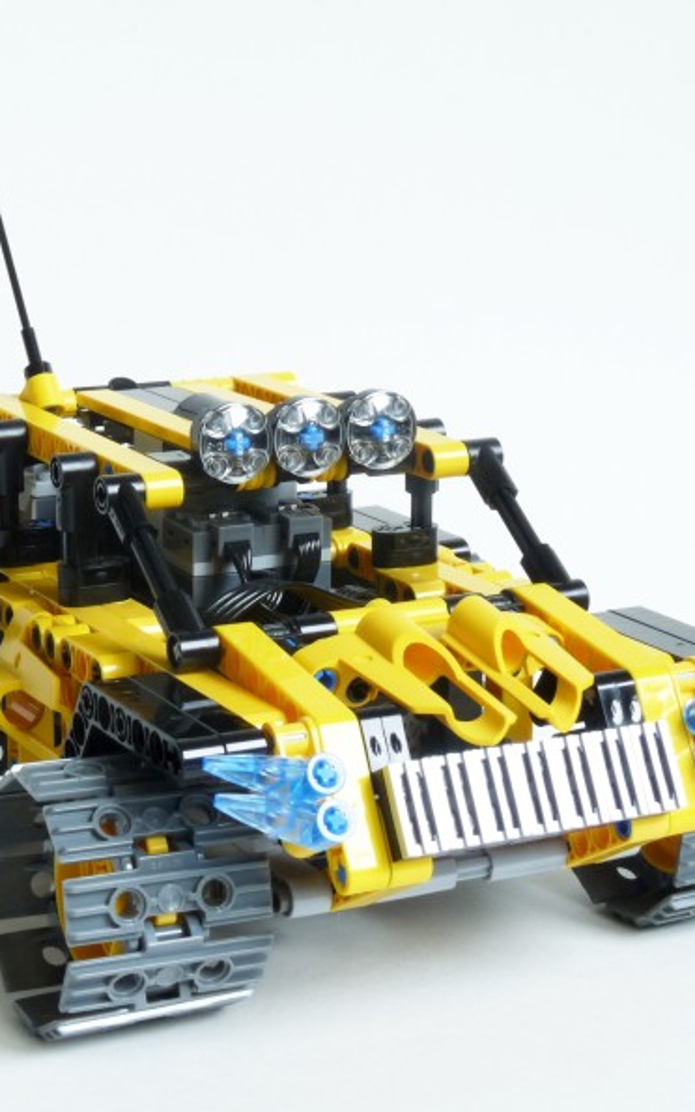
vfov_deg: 23.8
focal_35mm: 87
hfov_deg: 15.0
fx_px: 2636
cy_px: 555
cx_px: 280
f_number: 8
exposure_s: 1/3.2
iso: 100
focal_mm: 10.8
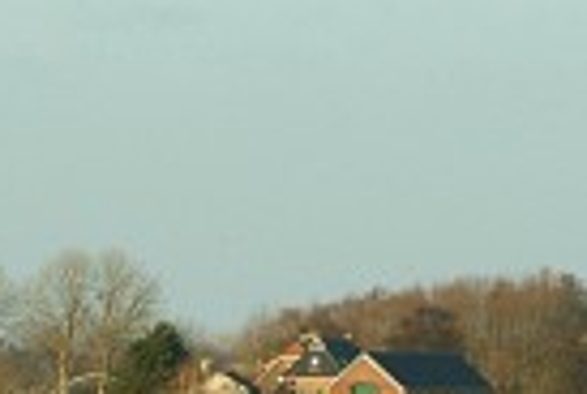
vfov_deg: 2.1
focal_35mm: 666
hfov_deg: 3.1
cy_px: 430
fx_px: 10883
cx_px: 458
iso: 400
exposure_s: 1/180
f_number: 9.5
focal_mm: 135
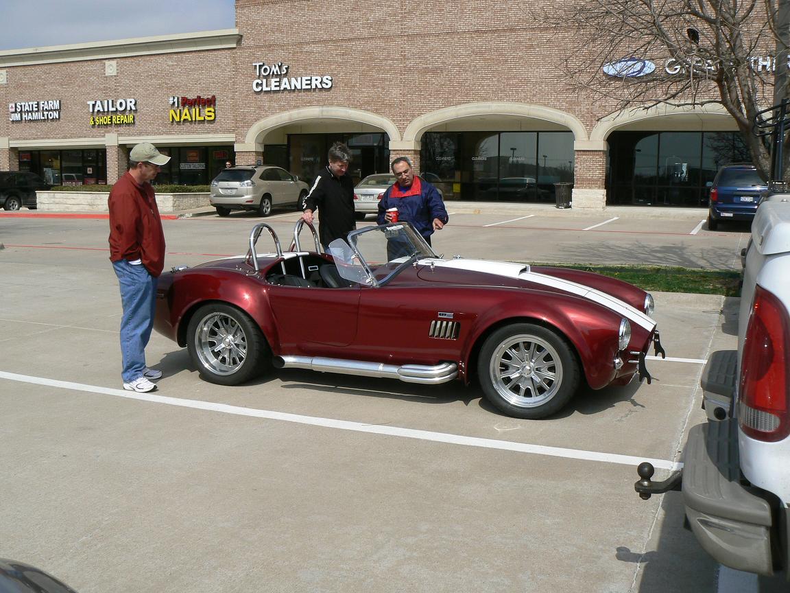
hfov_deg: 51.4
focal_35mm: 36
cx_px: 395
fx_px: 822
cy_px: 296
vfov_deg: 39.7
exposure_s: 1/500
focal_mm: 6
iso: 80
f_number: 8
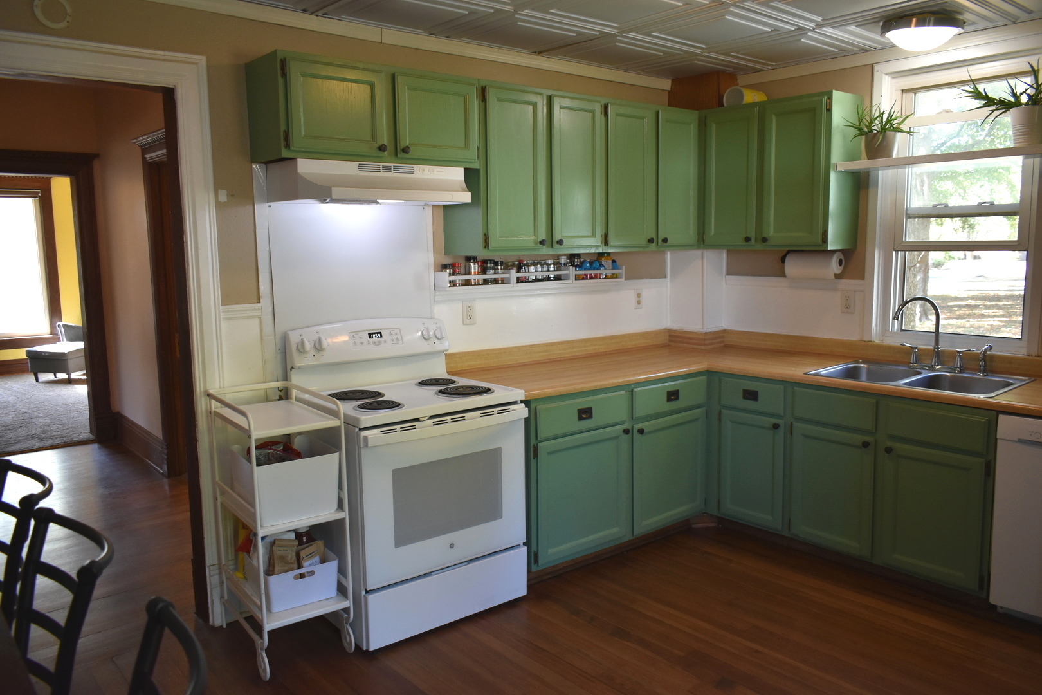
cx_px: 521
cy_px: 348
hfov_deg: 67.4
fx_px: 781
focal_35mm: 27
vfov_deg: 47.9
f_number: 3.5
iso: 800
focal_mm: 18
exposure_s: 1/125
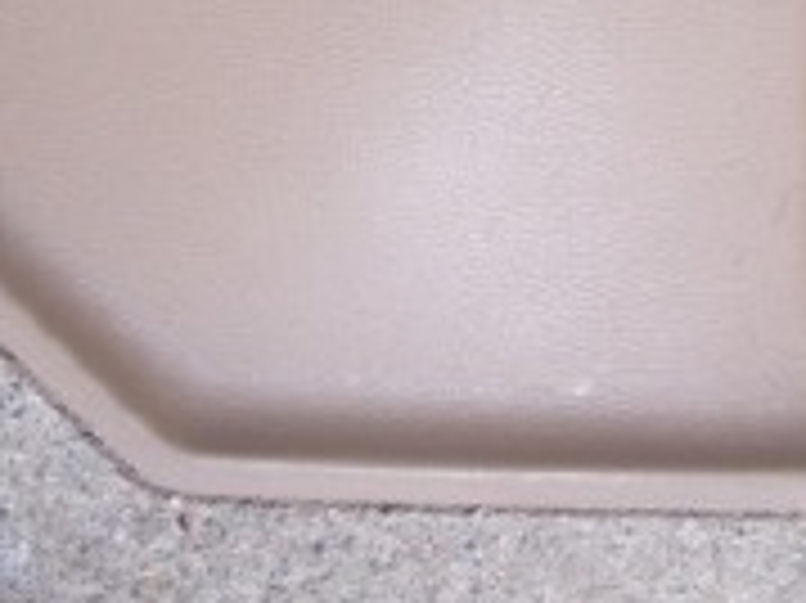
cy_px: -54
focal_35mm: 76
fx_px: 1768
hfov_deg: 25.6
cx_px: 468
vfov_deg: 18.6
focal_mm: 5.6
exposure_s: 1/60
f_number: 2.7
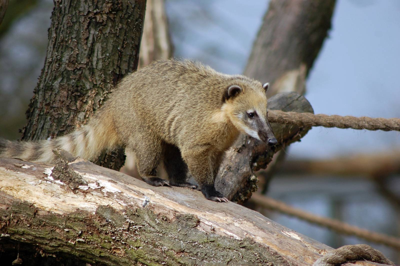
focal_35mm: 450
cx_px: 200
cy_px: 133
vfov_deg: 3.0
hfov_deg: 4.6
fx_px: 4996
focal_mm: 300
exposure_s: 1/1600
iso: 400
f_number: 5.6
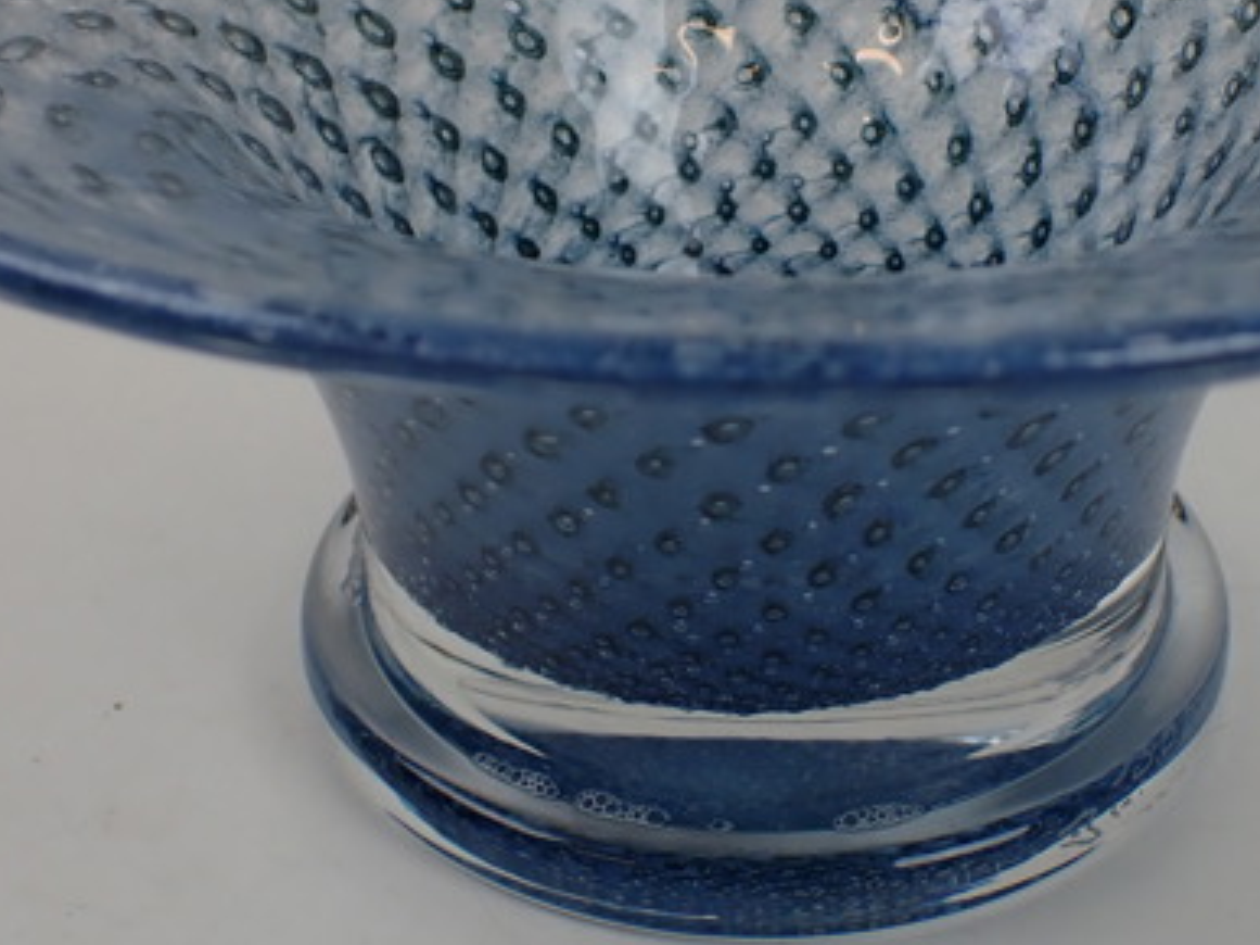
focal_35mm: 62
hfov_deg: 31.1
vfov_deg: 23.6
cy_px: 358
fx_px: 2256
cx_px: 791
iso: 125
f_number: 2.3
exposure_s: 1/125
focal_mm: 5.4
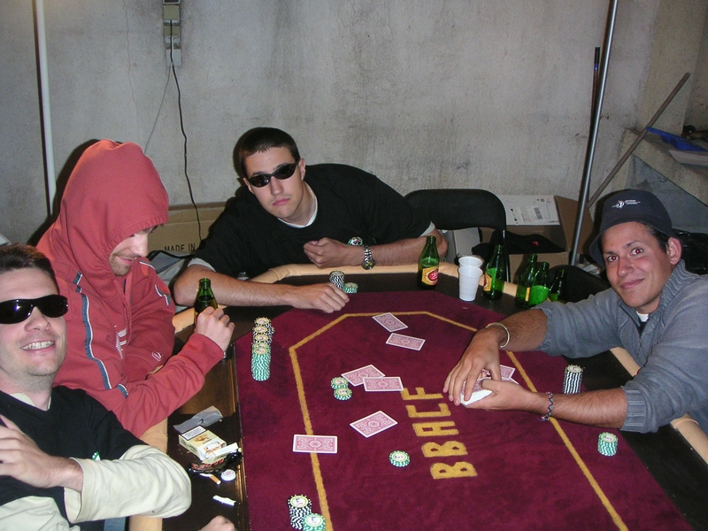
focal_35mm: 38
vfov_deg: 37.7
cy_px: 266
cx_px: 354
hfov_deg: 49.0
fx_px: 777
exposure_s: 1/45
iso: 160
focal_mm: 6
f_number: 2.8
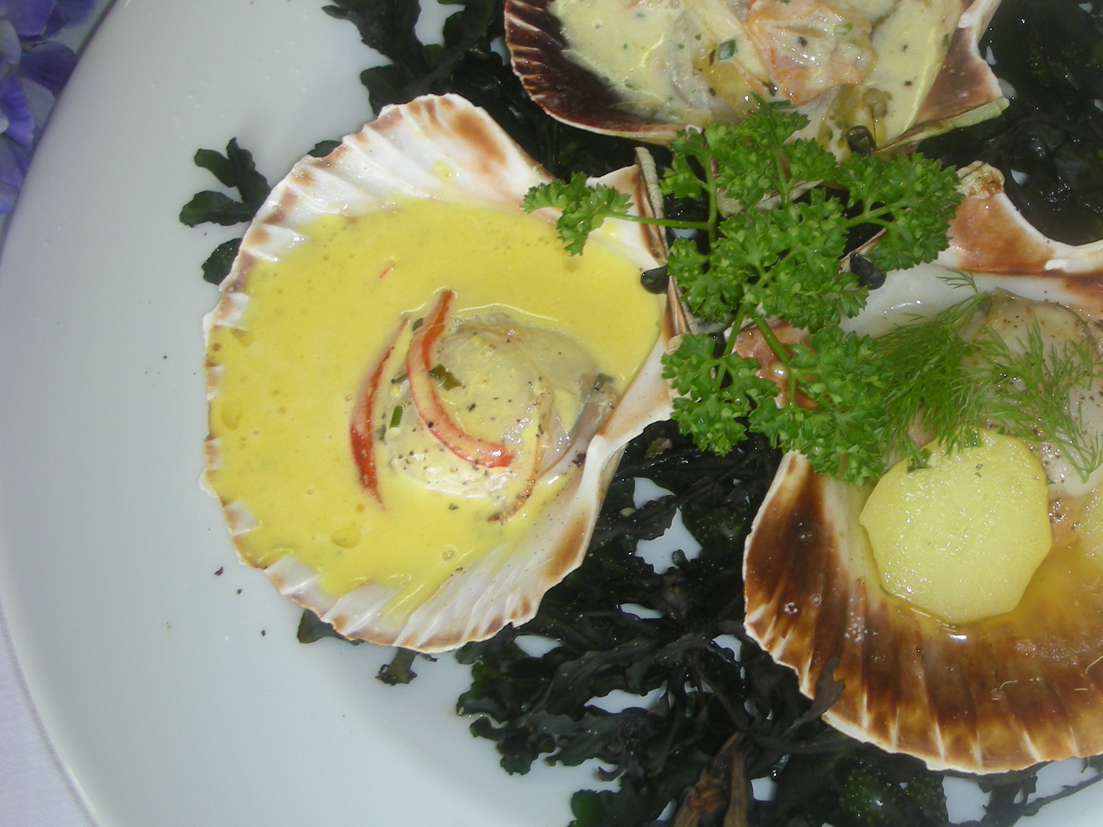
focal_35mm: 54
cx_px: 842
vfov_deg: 27.0
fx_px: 1721
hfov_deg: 34.7
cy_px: 324
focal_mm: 5.8
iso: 50
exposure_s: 1/30
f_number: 2.8
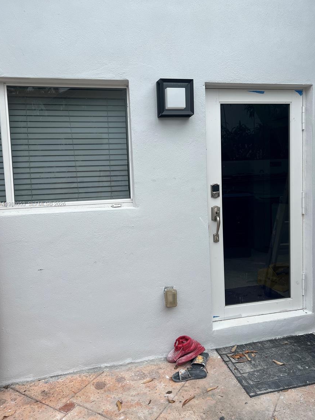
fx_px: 328
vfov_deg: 65.3
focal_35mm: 27
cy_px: 204
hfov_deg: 51.3
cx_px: 161
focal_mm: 5.7
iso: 50
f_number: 1.5
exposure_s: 1/1575
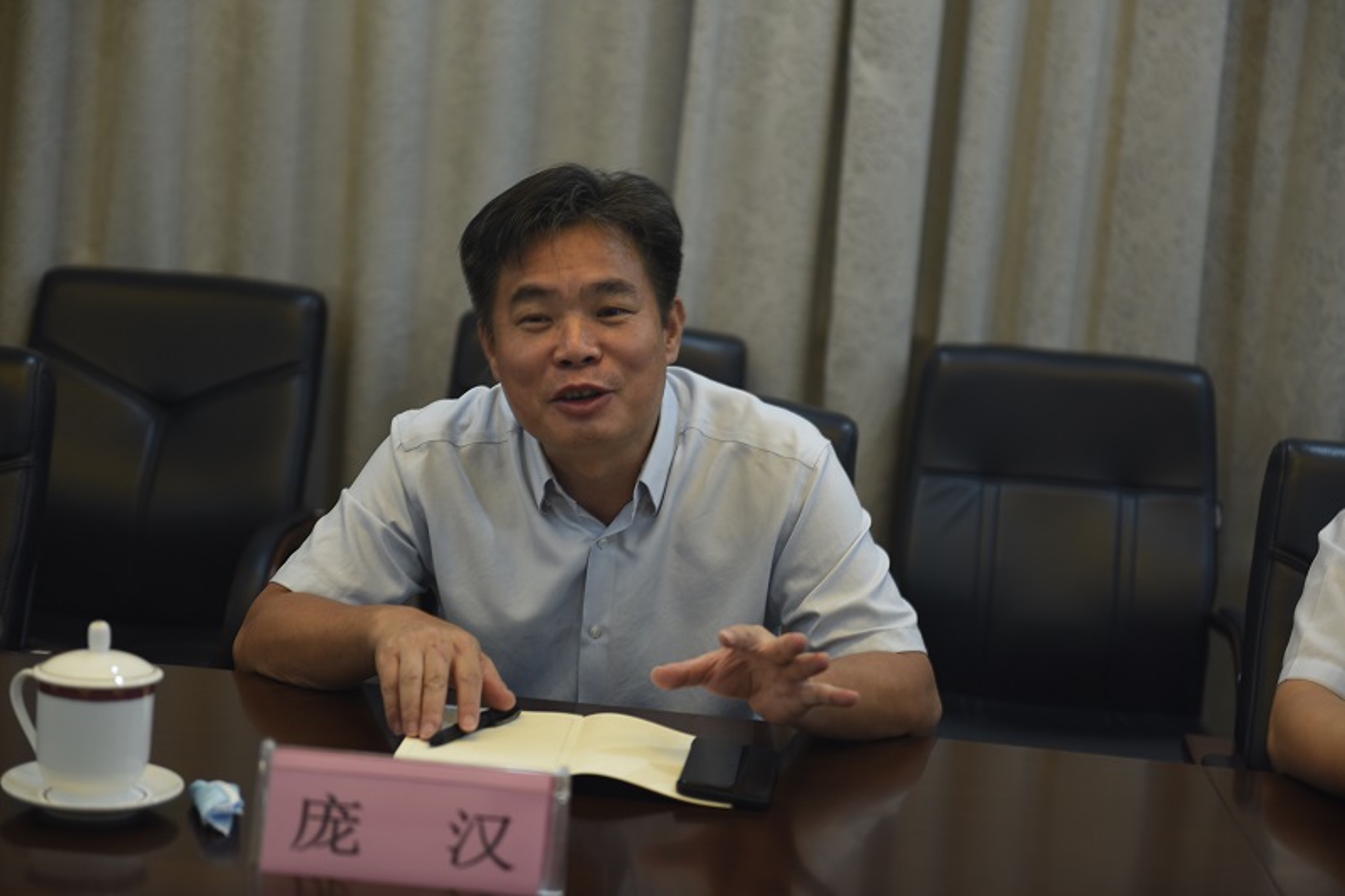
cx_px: 672
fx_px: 2615
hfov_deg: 28.8
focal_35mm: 70
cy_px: 448
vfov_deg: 19.4
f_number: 2.8
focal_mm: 70
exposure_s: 1/20
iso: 250
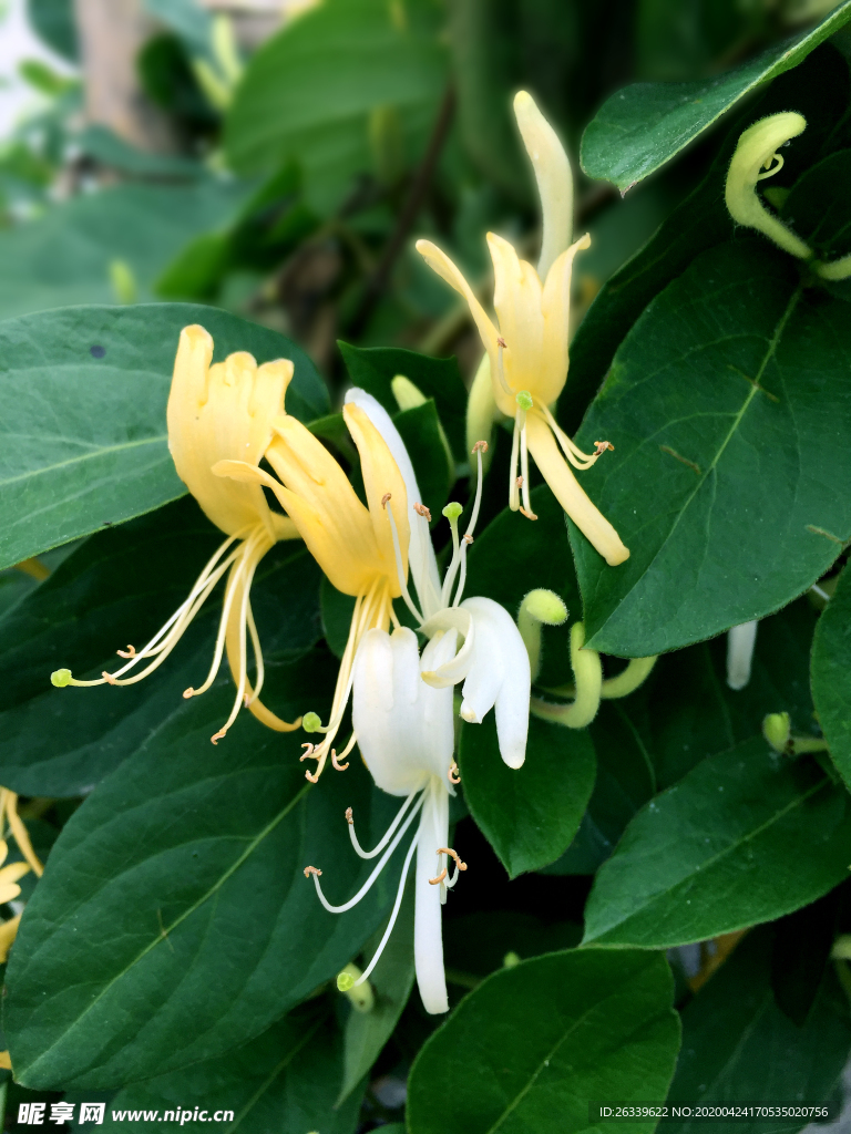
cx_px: 426
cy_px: 567
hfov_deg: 48.2
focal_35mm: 29
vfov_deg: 61.7
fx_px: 951
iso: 32
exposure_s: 1/471
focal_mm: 4.15
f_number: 2.2
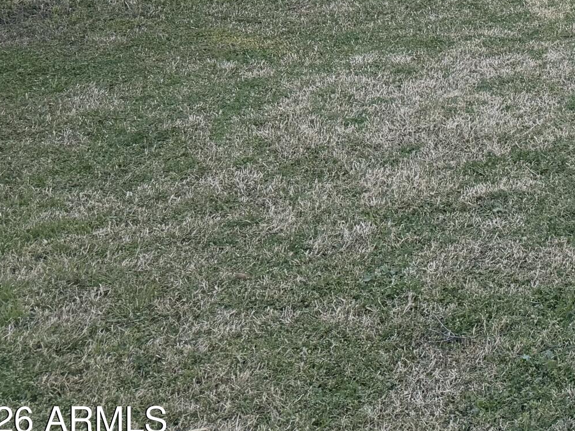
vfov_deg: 18.6
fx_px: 1196
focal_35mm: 72
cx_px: 812
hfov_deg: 23.0
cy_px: -167
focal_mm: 6.76
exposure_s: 1/780
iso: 100
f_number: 1.78
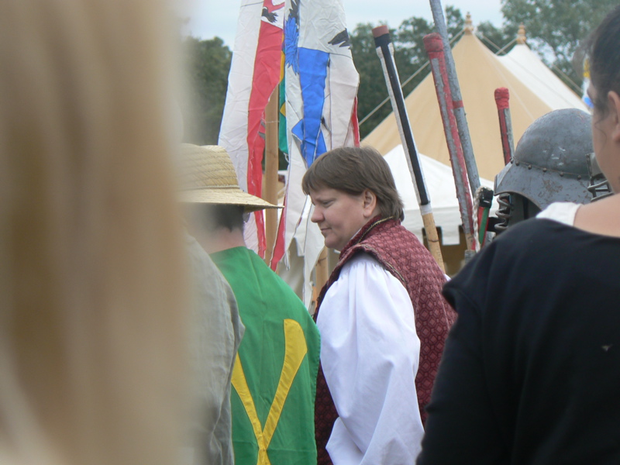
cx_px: 310
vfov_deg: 6.2
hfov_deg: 8.2
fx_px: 4299
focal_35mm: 240
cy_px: 232
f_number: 5.6
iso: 80
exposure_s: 1/320
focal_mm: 40.1
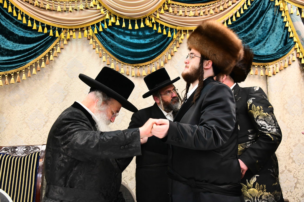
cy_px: 101
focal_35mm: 48
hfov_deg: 41.1
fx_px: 405
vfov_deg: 28.1
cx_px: 152
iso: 4000
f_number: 5.6
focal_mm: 48
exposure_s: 1/200
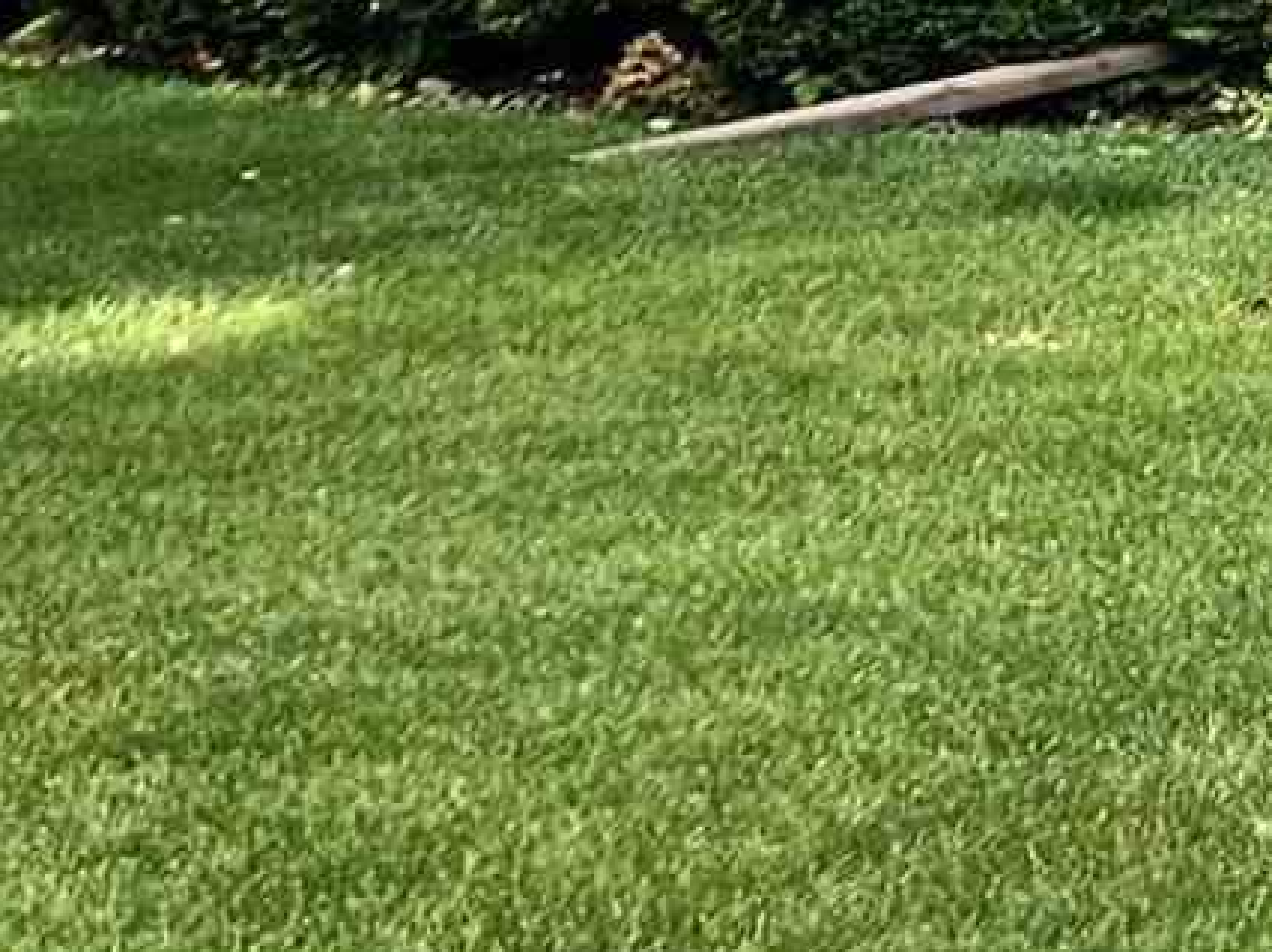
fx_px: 6096
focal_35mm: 166
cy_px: -1203
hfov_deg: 10.1
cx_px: 3270
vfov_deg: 8.3
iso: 25
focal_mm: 5.4
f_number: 1.8
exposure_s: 1/1559
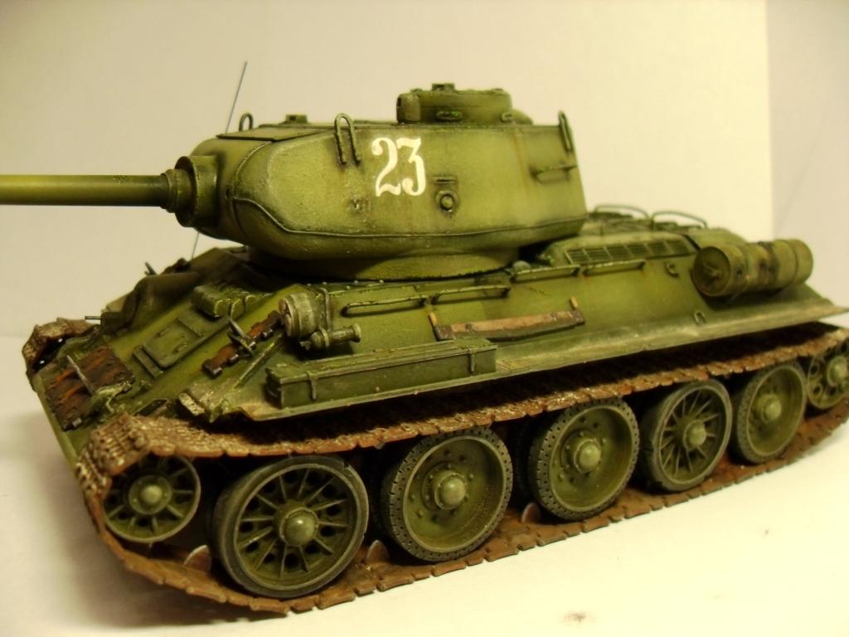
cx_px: 424
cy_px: 318
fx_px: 834
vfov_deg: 41.8
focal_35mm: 34
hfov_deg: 54.0
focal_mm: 6.3
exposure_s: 1/60
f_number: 2.8
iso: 160
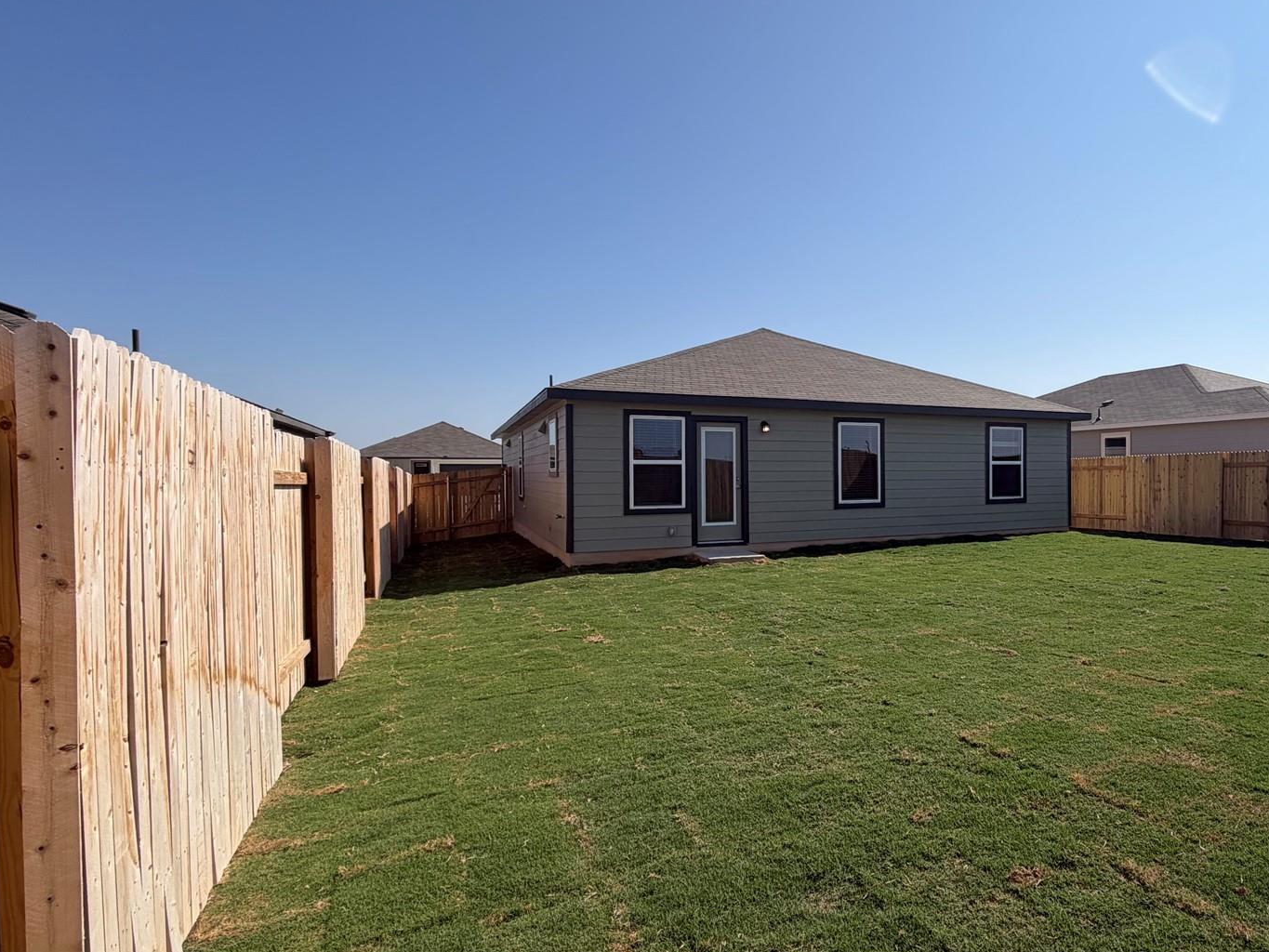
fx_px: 770
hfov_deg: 75.8
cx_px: 873
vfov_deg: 63.4
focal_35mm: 21
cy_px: 483
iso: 20
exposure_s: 1/1431
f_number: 2.2
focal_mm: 2.22
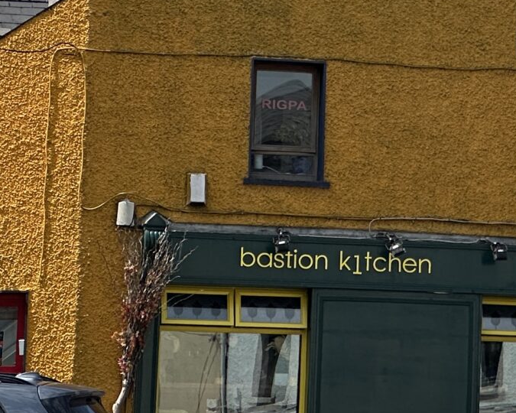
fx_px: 4352
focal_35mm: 285
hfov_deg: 6.7
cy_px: -43
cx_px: 855
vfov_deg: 5.4
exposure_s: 1/919
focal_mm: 9
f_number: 2.8
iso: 32
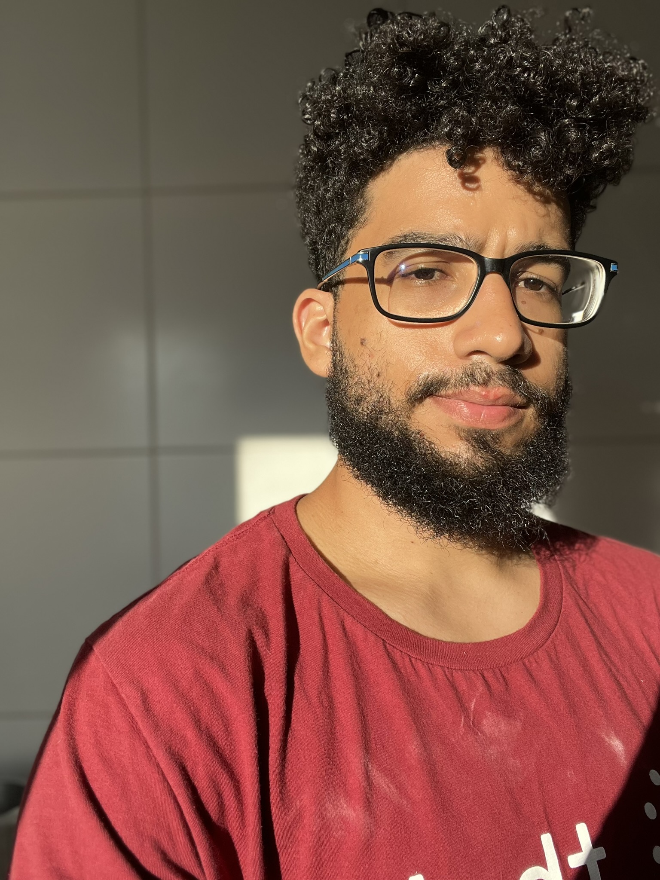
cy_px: 440
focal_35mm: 30
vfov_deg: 60.0
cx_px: 330
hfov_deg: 46.8
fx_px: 763
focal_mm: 2.71
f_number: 2.2
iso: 32
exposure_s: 1/782
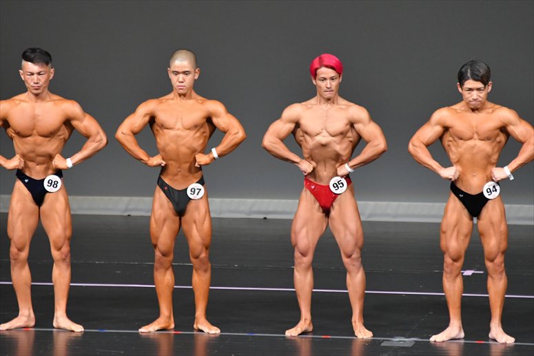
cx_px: 267
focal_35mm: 345
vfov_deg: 4.0
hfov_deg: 6.0
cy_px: 178
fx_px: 5115
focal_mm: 230
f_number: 5.6
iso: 5000
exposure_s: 1/400
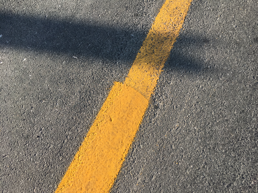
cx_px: 129
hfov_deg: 61.7
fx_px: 216
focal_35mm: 29
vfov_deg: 48.2
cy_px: 96
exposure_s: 1/509
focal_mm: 4.15
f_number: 2.2
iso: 25
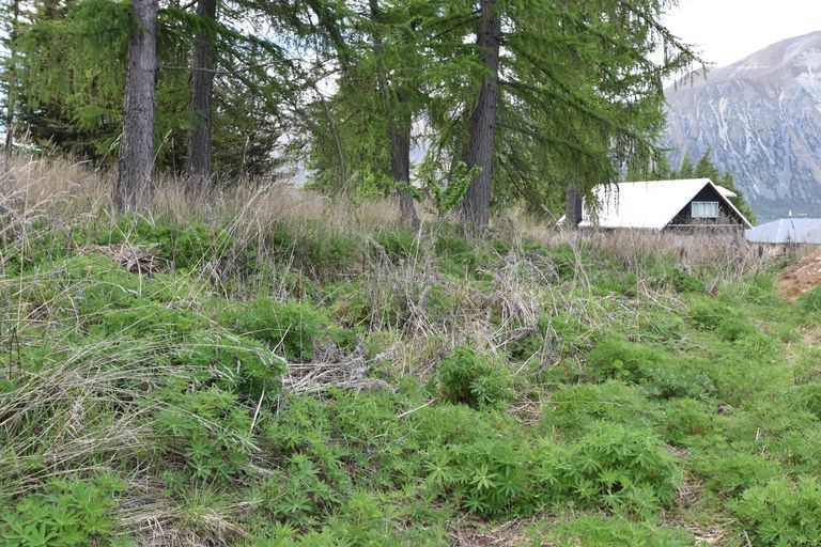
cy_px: 274
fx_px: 821
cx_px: 410
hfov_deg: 53.1
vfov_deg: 36.9
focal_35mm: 36
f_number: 8
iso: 320
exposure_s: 1/250
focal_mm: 24
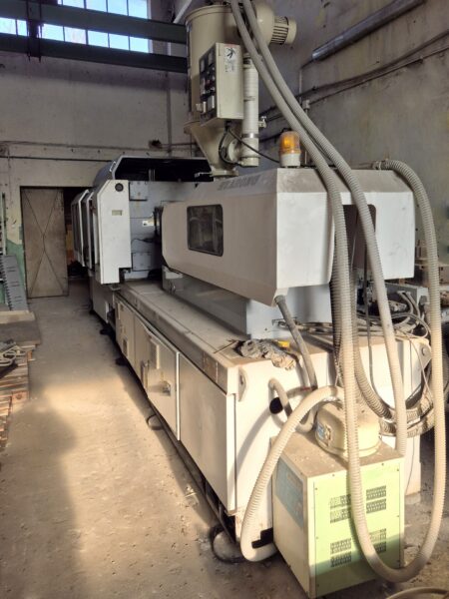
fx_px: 398
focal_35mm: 23
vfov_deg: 73.9
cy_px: 300
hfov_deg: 58.9
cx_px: 224
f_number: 1.8
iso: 25
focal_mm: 5.4
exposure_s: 1/226
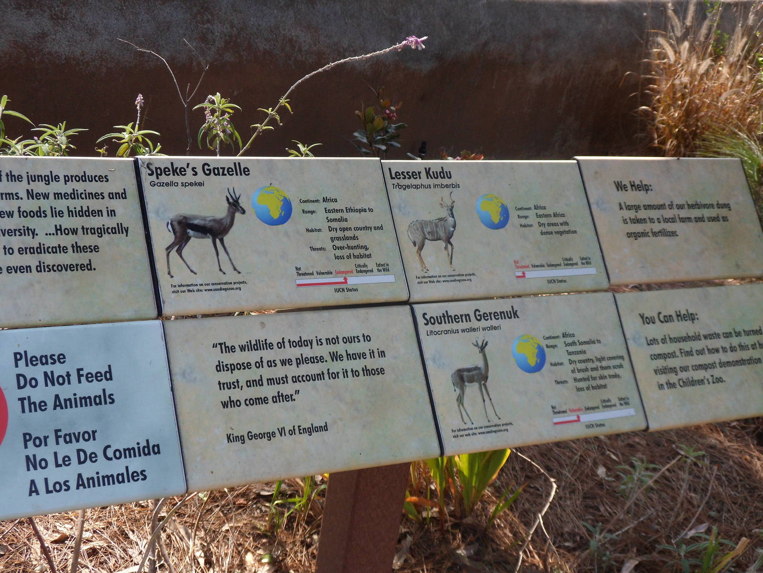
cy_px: 286
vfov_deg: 28.0
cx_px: 382
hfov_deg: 36.8
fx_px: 1146
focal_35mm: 52
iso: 80
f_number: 4.3
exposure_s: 1/180
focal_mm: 8.1
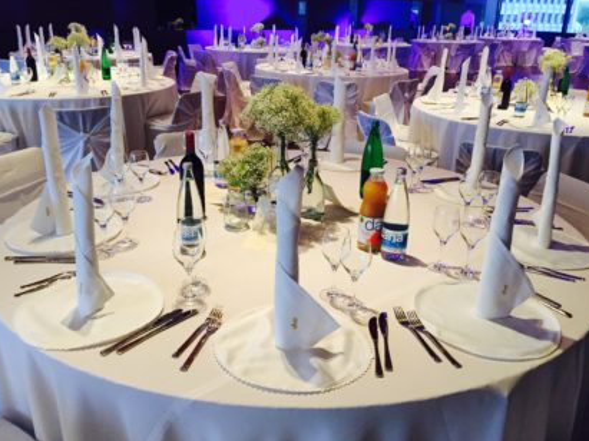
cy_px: 215
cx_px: 293
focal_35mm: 30
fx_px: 510
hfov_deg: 60.0
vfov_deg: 46.8
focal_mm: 4.15
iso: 250
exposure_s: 1/24
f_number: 2.2
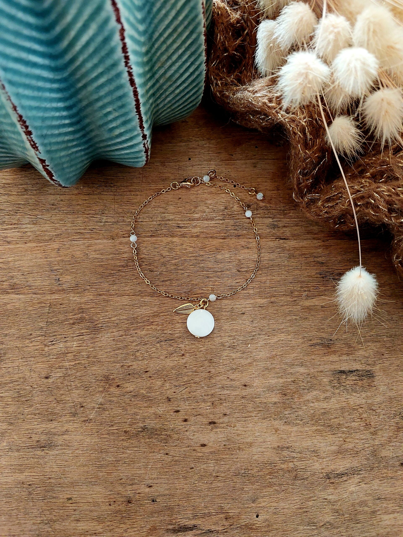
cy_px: 268
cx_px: 202
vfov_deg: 60.0
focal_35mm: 30
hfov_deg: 46.8
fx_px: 466
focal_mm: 4.6
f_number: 1.8
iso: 320
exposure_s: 1/40
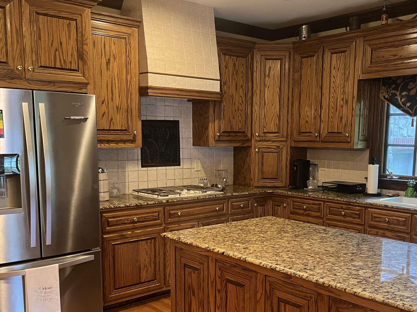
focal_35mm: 38
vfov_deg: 37.5
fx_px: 458
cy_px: 196
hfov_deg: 48.9
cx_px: 235
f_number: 1.6
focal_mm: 5.1
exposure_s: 1/60
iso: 400
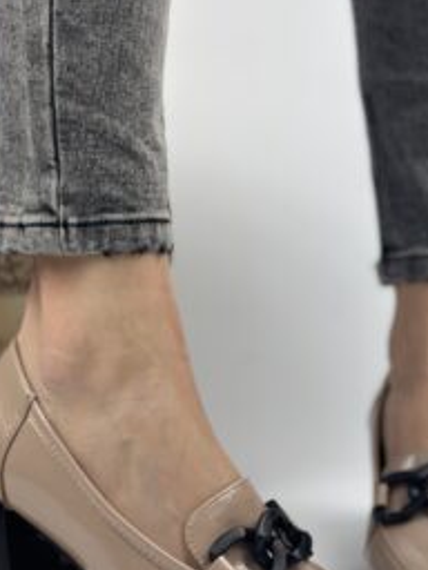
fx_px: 1236
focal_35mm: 75
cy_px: 383
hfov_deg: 19.6
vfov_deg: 25.8
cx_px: 243
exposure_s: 1/1323
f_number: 1.78
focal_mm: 6.86
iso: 80
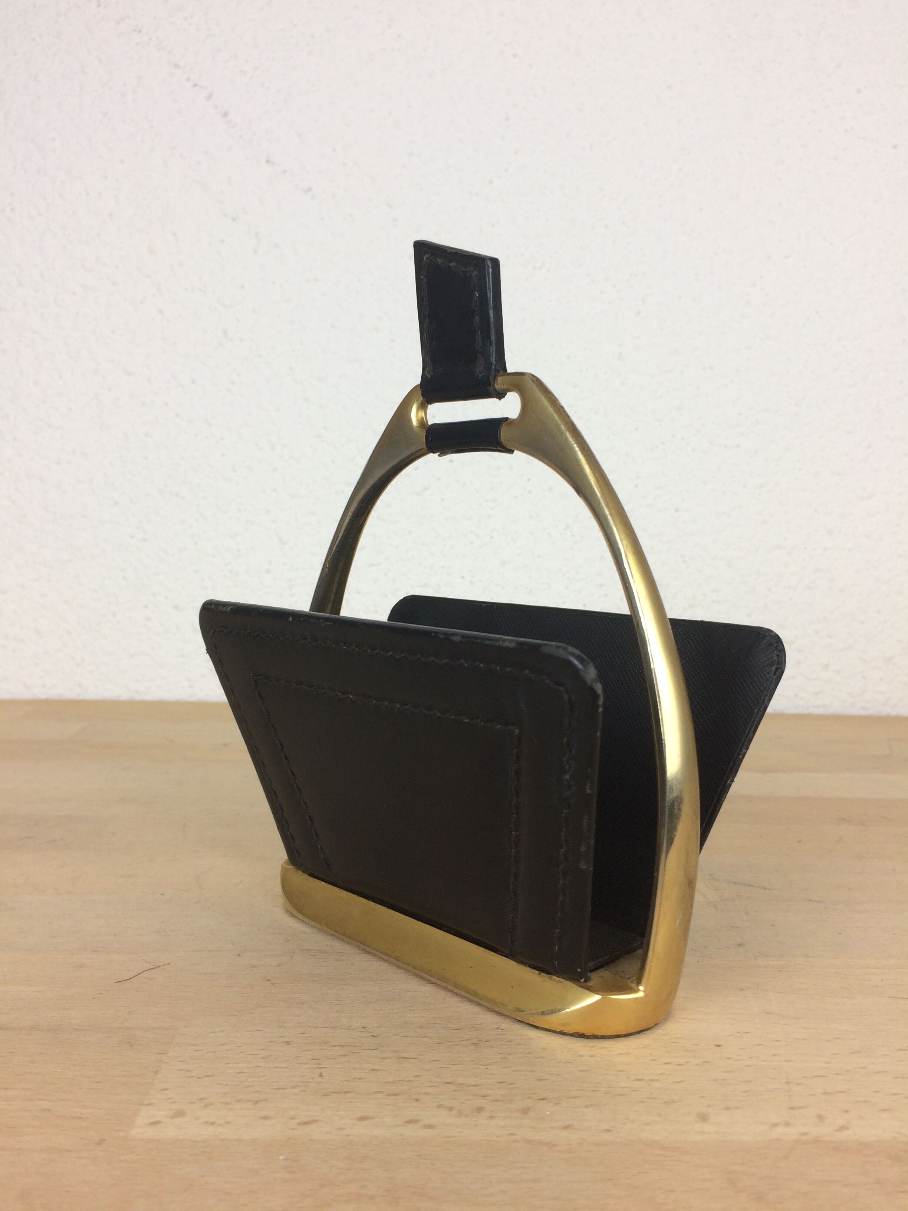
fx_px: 1014
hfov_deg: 48.2
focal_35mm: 29
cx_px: 454
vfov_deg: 61.7
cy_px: 606
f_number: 2.2
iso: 50
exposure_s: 1/100
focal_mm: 4.15
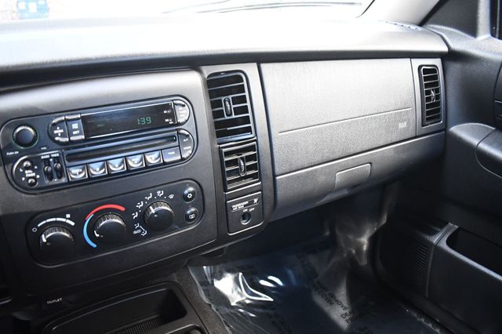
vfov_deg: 47.9
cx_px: 251
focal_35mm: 27
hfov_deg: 67.4
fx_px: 376
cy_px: 167
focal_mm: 18
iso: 2000
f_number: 3.5
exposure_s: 1/125
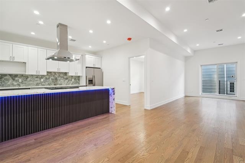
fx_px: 109
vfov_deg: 73.7
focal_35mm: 16
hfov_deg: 96.8
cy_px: 82
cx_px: 122
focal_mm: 16
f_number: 8
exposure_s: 1/13
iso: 400
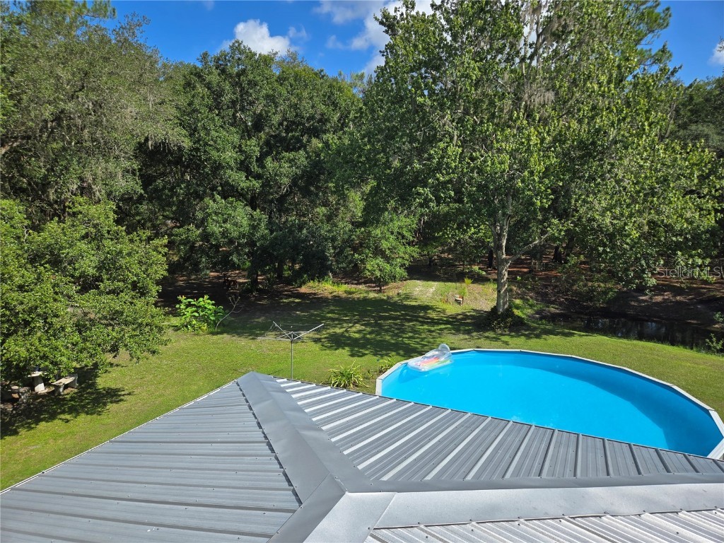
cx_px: 362
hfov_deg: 73.9
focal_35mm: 23
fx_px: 481
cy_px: 272
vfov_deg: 58.9
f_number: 1.8
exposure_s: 1/1619
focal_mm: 5.4
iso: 25
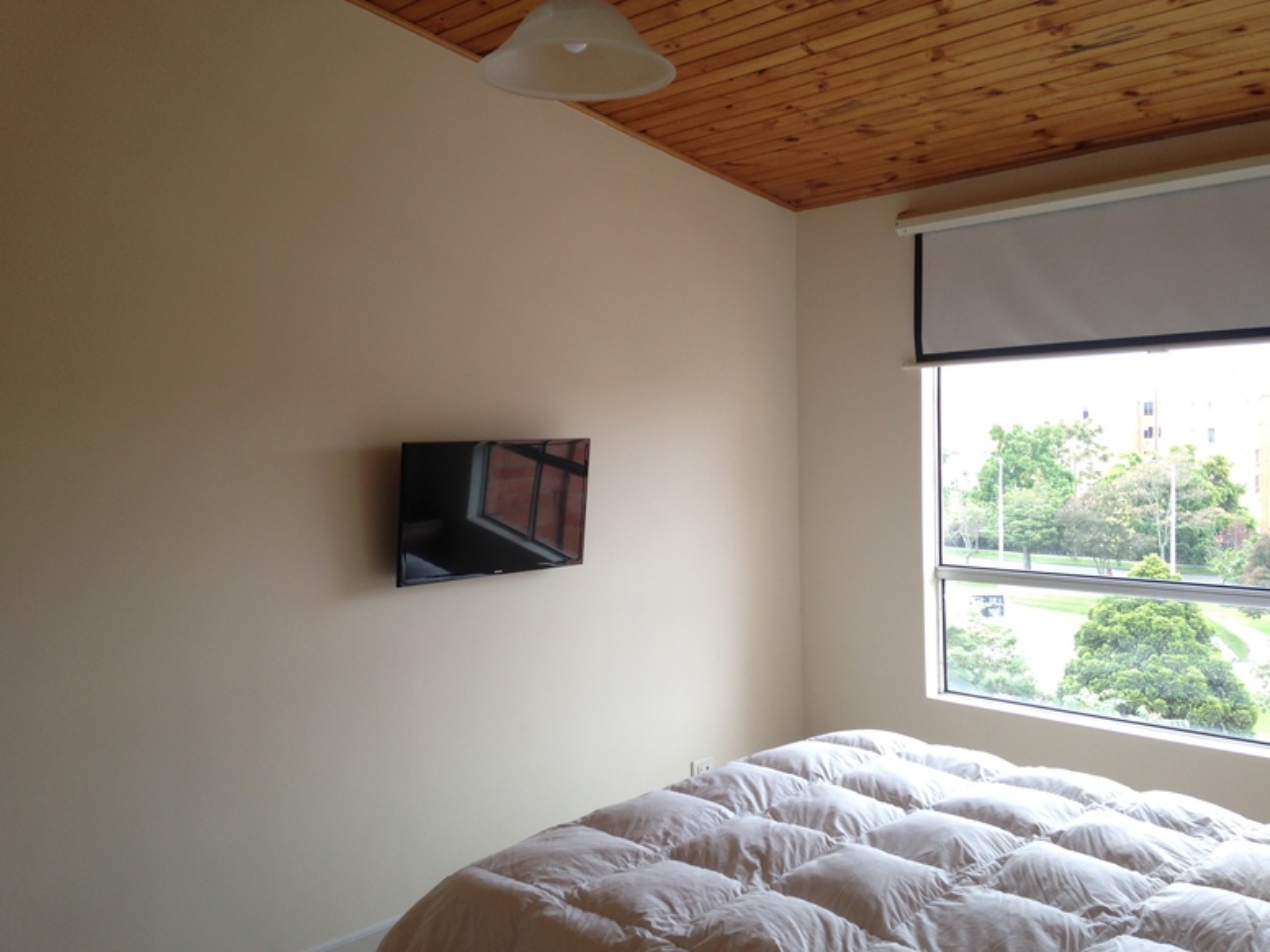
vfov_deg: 41.8
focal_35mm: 34
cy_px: 486
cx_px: 638
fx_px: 1247
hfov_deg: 54.0
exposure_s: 1/120
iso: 50
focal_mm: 4.12
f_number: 2.4
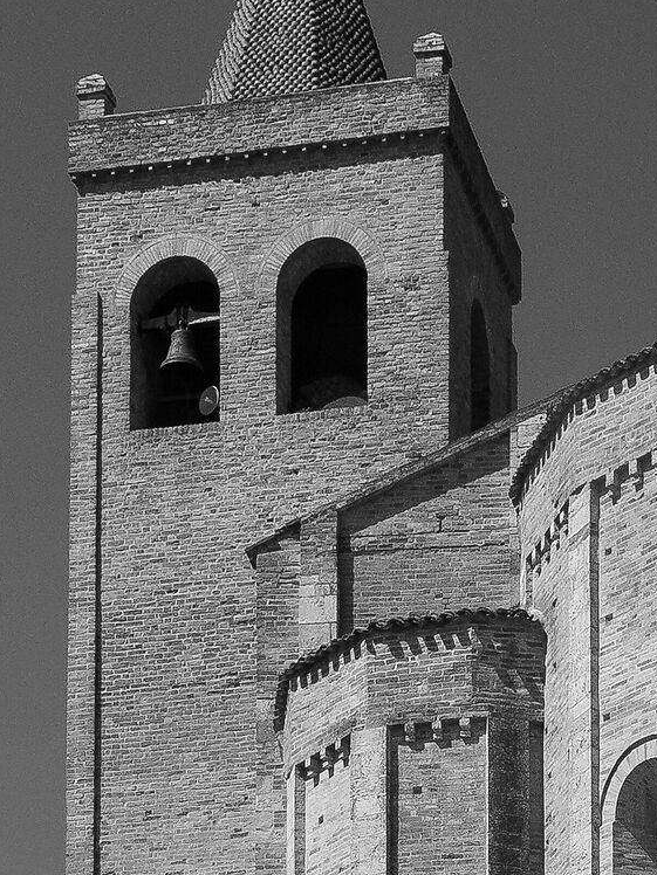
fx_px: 3087
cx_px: 742
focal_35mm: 122
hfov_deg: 11.9
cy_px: 1015
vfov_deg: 15.6
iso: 200
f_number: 11
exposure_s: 1/1000
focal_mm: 19
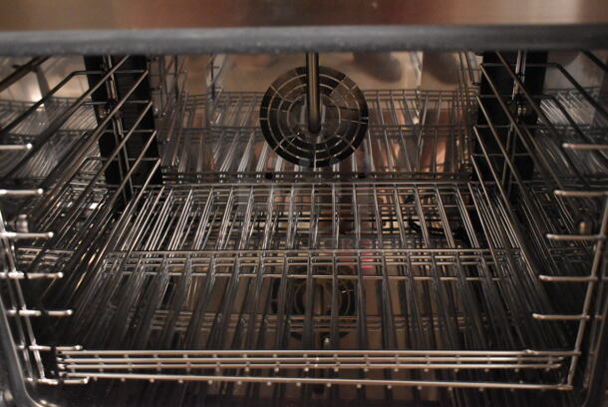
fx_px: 685
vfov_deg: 33.1
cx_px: 304
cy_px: 204
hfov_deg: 47.9
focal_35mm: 40
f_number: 4
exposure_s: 1/125
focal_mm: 27
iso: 9000
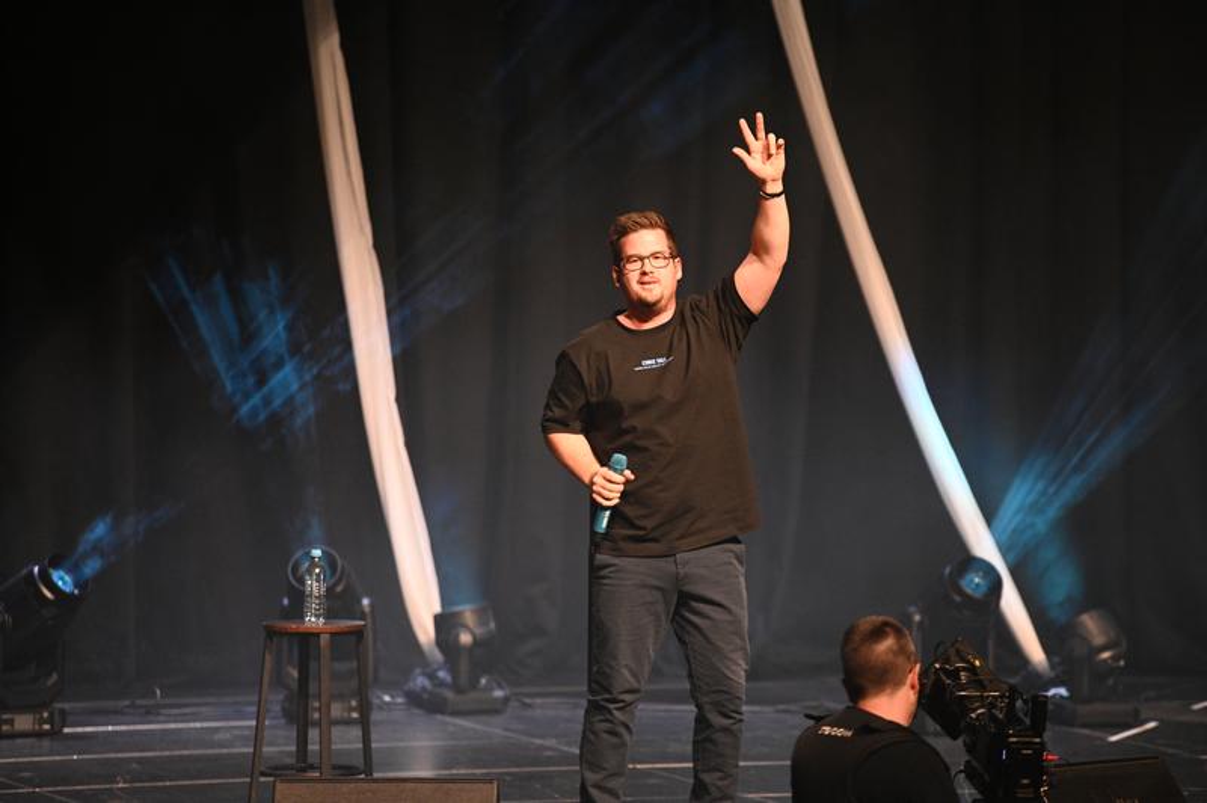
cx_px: 604
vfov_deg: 6.9
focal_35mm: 200
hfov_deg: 10.3
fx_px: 6700
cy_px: 402
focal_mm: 200
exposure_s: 1/400
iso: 4500
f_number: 2.8
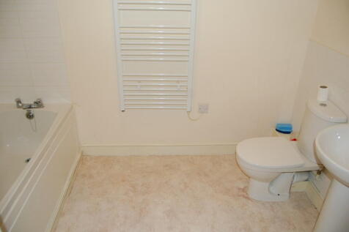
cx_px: 174
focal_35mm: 27
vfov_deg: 47.9
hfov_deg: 67.4
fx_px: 262
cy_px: 116
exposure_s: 1/60
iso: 400
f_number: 3.5
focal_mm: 18
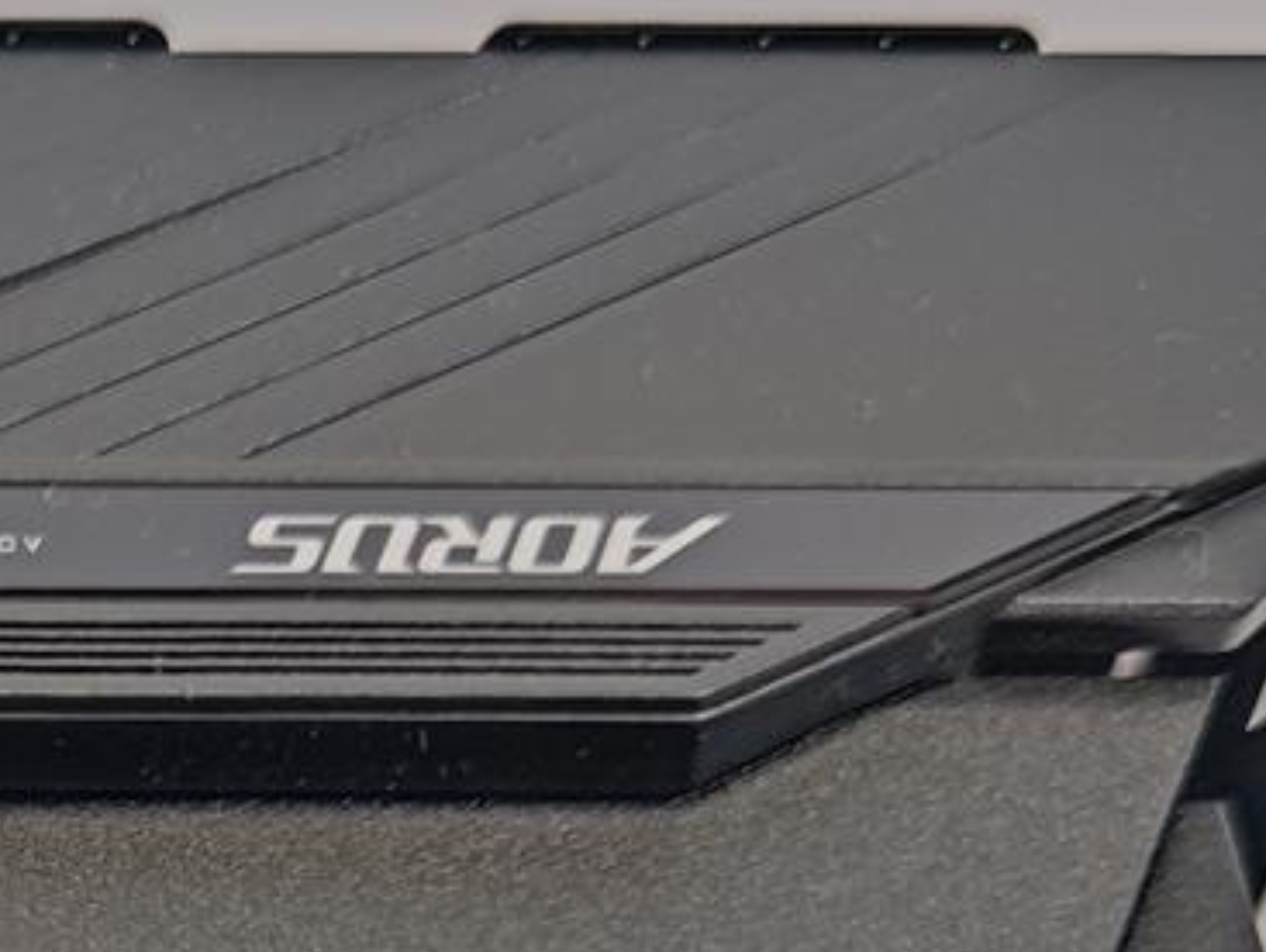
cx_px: -342
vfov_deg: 14.1
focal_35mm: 98
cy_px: 1457
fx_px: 3588
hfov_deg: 18.7
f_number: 1.85
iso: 459
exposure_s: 1/33
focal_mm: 6.78
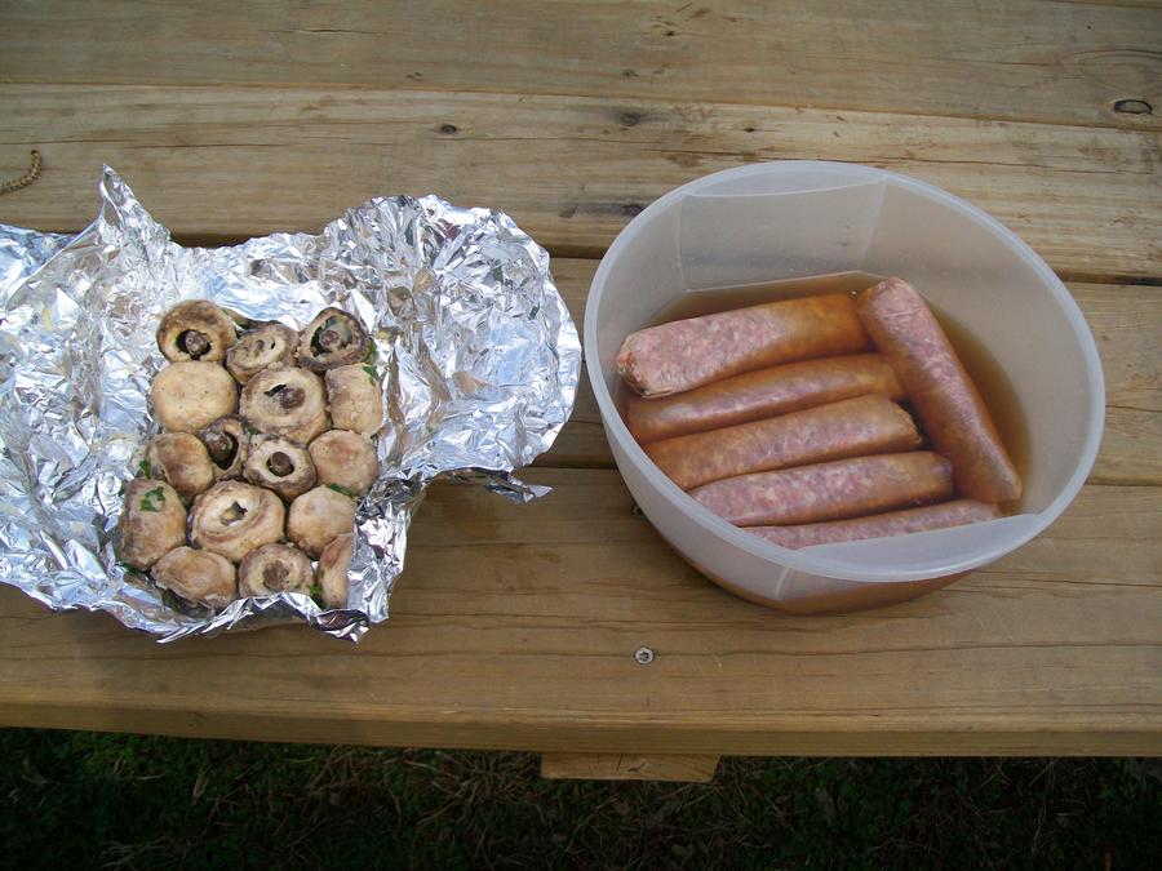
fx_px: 1141
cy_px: 436
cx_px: 581
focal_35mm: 34
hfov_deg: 54.0
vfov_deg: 41.8
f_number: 2.7
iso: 64
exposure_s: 1/640
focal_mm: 6.1
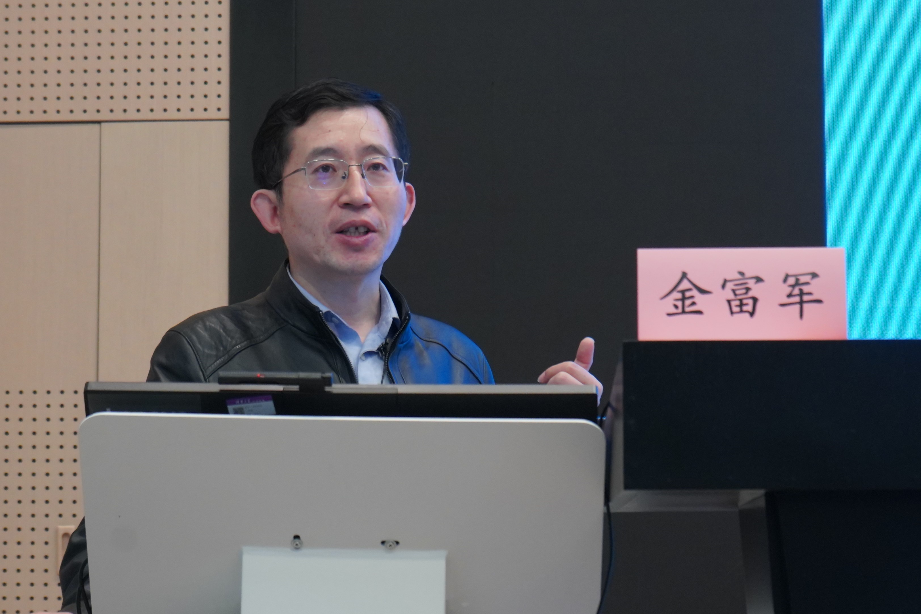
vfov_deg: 19.5
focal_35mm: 70
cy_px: 307
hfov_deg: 28.8
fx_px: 1791
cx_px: 460
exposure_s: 1/160
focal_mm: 70
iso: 2000
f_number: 5.6
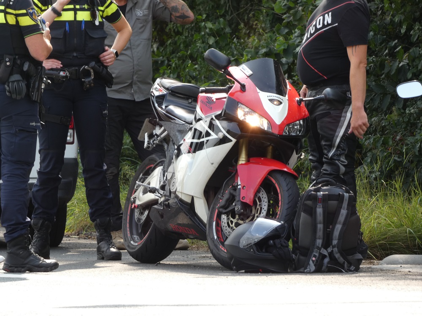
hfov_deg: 5.5
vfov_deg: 4.1
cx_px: 211
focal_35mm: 362
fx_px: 4413
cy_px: 158
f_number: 5.6
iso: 80
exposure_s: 1/100
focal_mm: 64.9
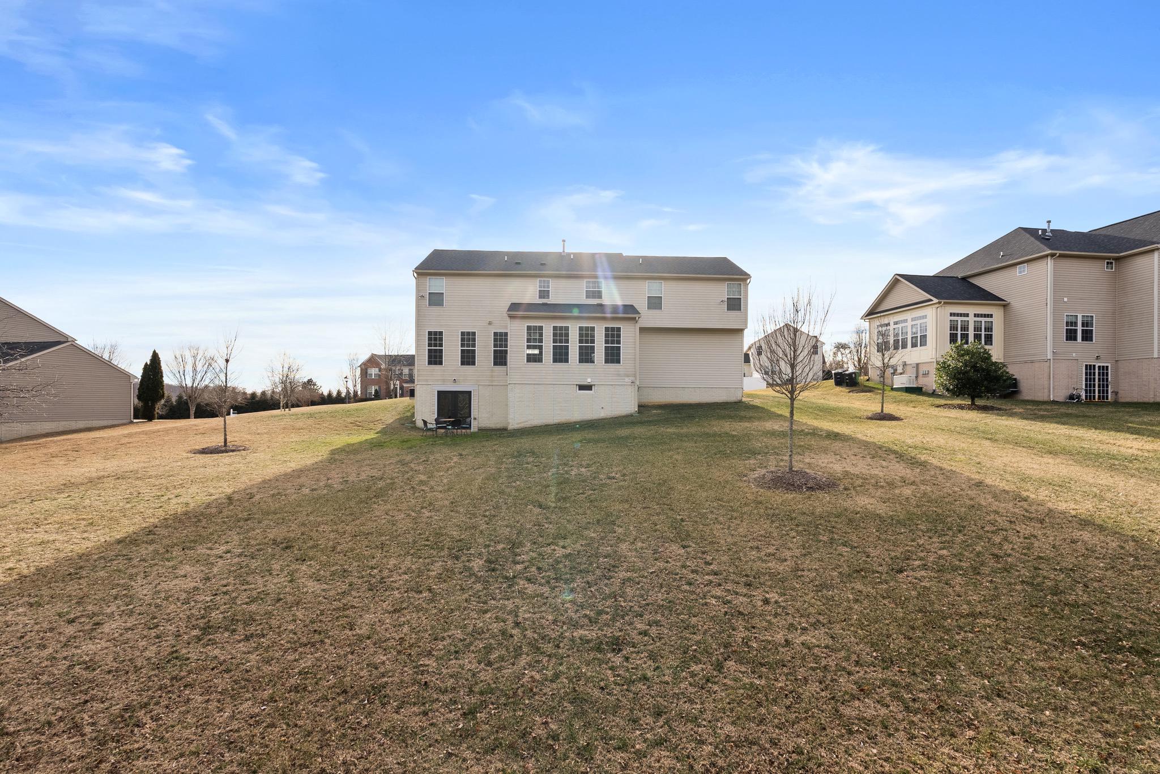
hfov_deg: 95.0
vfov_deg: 72.1
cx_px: 580
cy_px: 387
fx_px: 532
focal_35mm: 16
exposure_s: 1/320
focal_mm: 16.5
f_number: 9
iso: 200
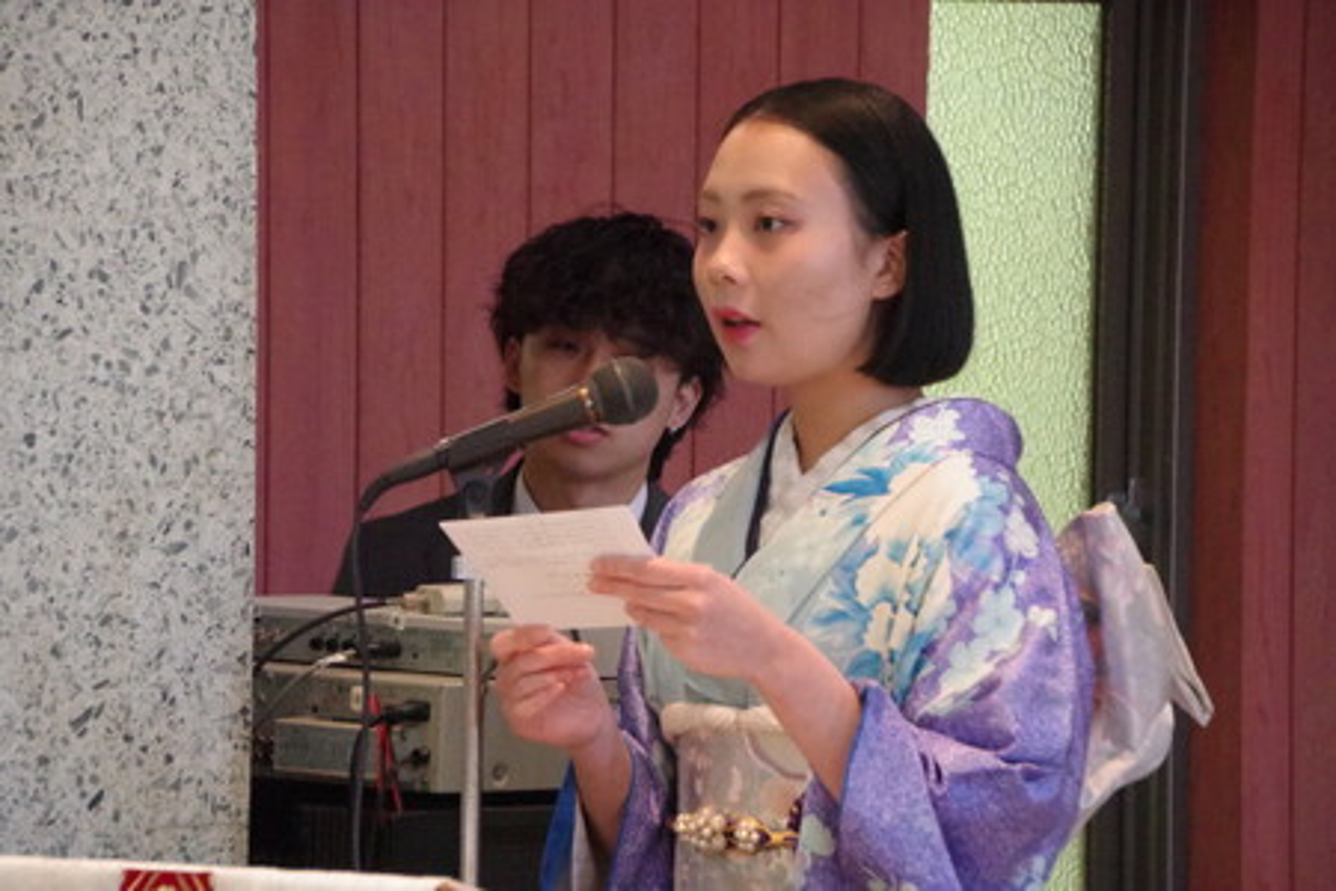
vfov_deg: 3.7
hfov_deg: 5.5
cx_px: 668
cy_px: 446
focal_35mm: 375
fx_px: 13916
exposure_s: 1/400
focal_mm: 250
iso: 25600
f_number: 9
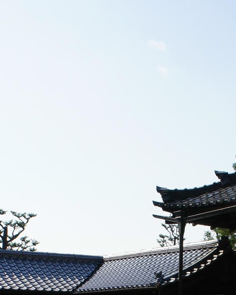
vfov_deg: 20.8
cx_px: 175
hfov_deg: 18.6
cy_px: 401
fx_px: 716
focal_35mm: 82
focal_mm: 20
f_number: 11
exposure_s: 1/200
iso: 200
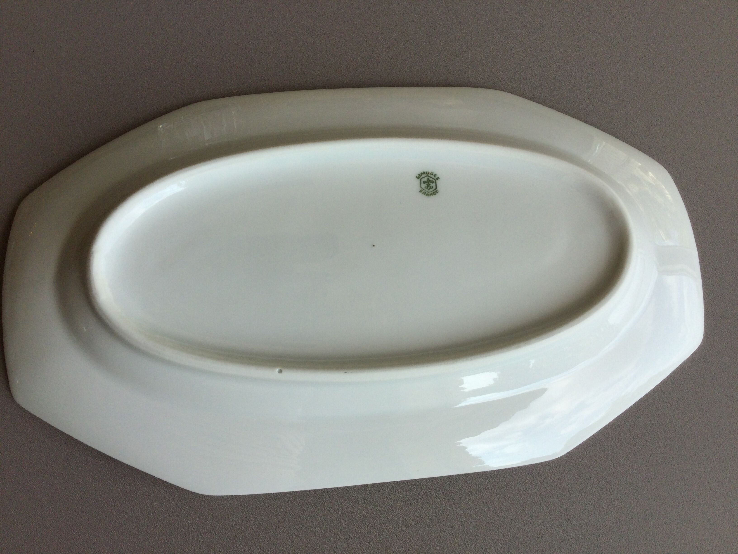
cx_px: 369
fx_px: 661
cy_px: 277
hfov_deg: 58.4
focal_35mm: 31
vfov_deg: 45.4
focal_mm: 3.3
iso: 25
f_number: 2.4
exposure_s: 1/429
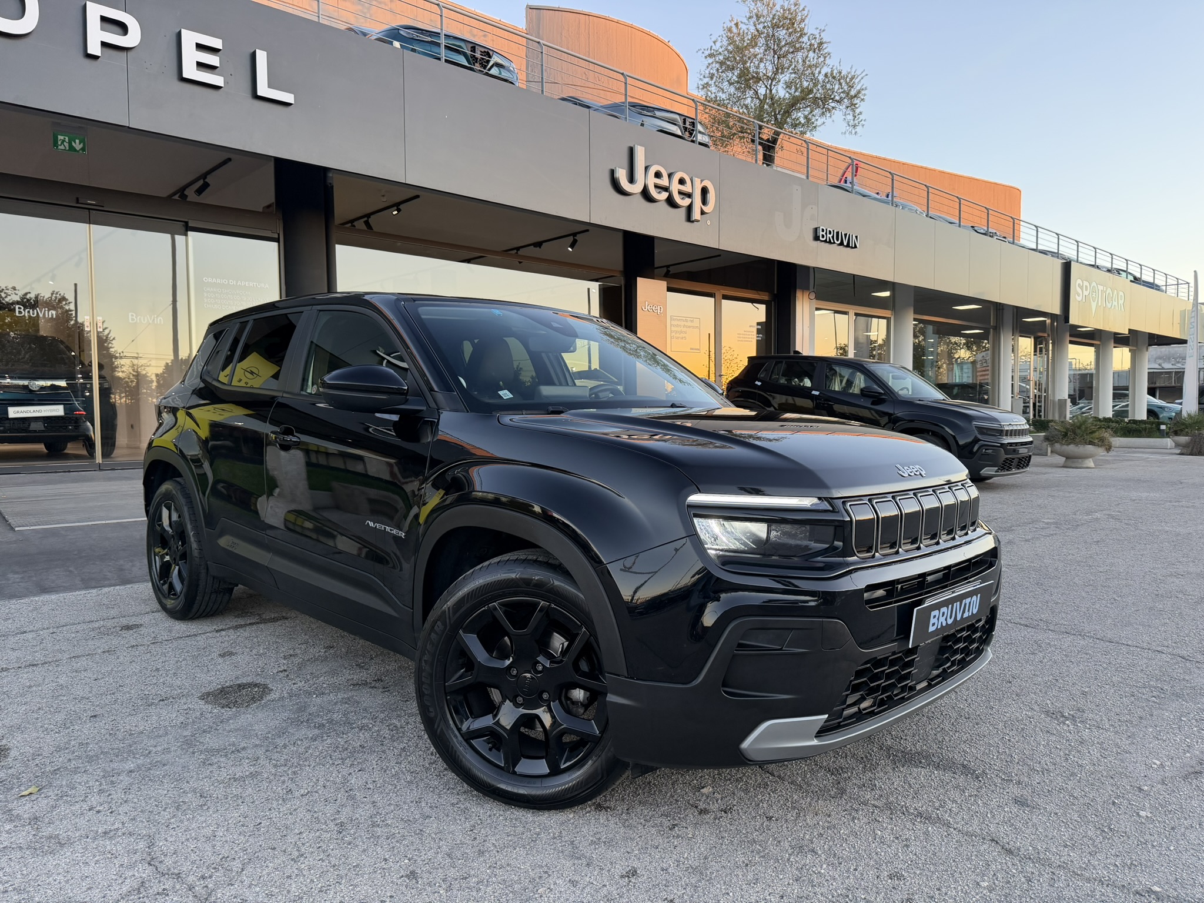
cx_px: 602
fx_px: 835
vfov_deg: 56.8
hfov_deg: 71.6
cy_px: 452
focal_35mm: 24
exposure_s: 1/218
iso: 160
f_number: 1.78
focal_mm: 6.76
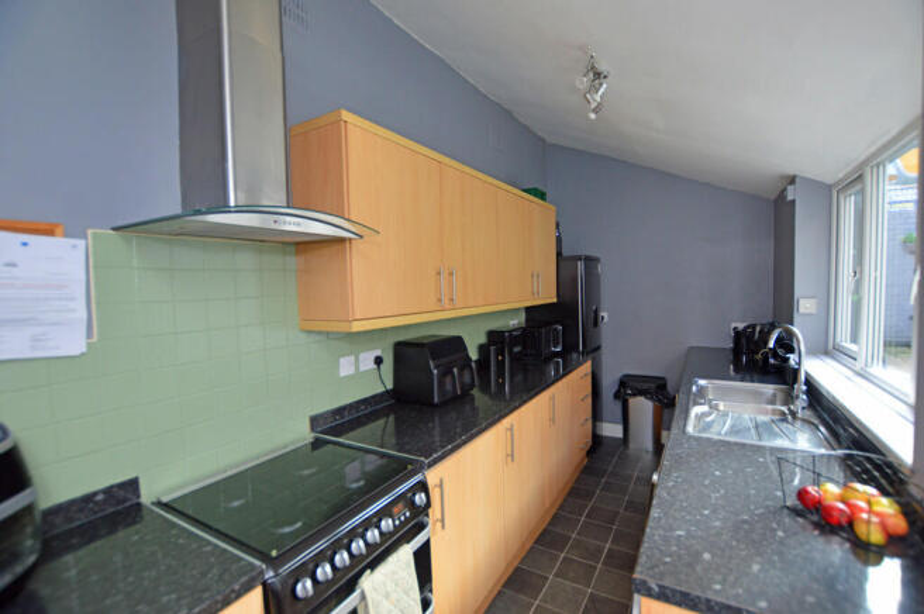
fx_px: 385
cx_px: 462
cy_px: 307
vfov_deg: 77.2
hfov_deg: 100.4
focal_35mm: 15
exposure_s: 1/60
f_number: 4
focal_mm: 10
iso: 400
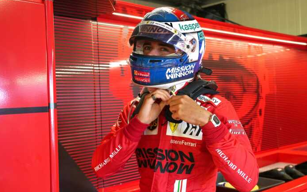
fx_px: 326
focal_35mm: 39
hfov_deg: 50.4
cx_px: 154
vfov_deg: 32.8
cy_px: 99
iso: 1000
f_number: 4.5
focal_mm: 38
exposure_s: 1/125
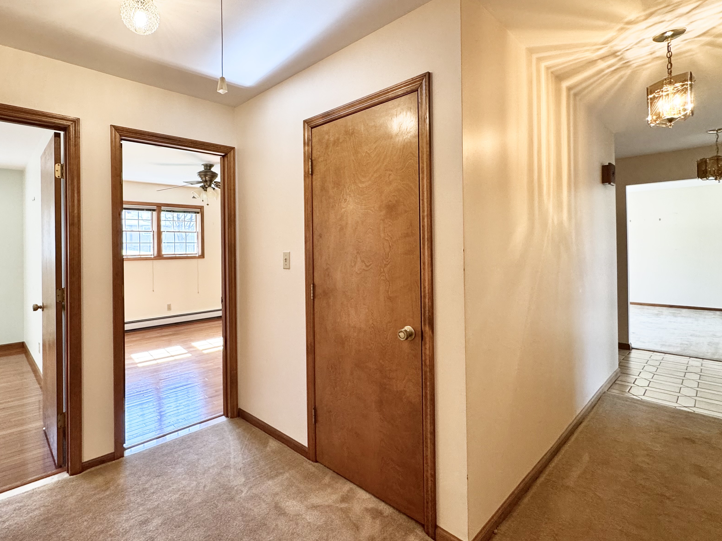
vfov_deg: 71.4
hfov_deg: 86.9
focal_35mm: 18
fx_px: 375
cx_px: 297
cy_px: 245
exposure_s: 1/60
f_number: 2.2
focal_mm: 2.22
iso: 200
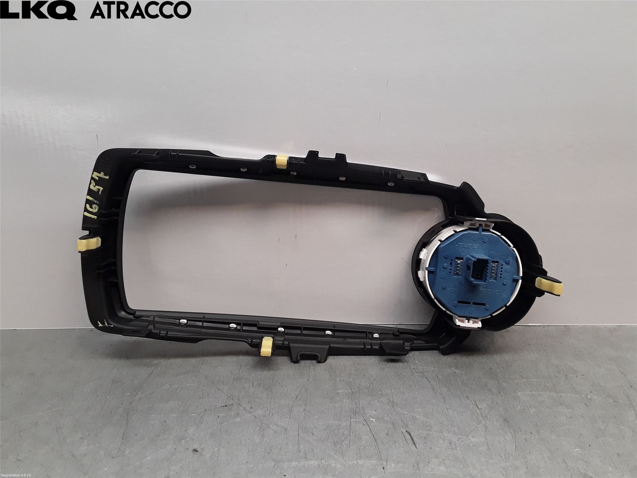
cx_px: 318
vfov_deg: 49.7
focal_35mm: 28
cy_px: 239
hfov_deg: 63.4
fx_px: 515
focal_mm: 2.91
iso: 64
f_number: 1.9
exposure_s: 1/100
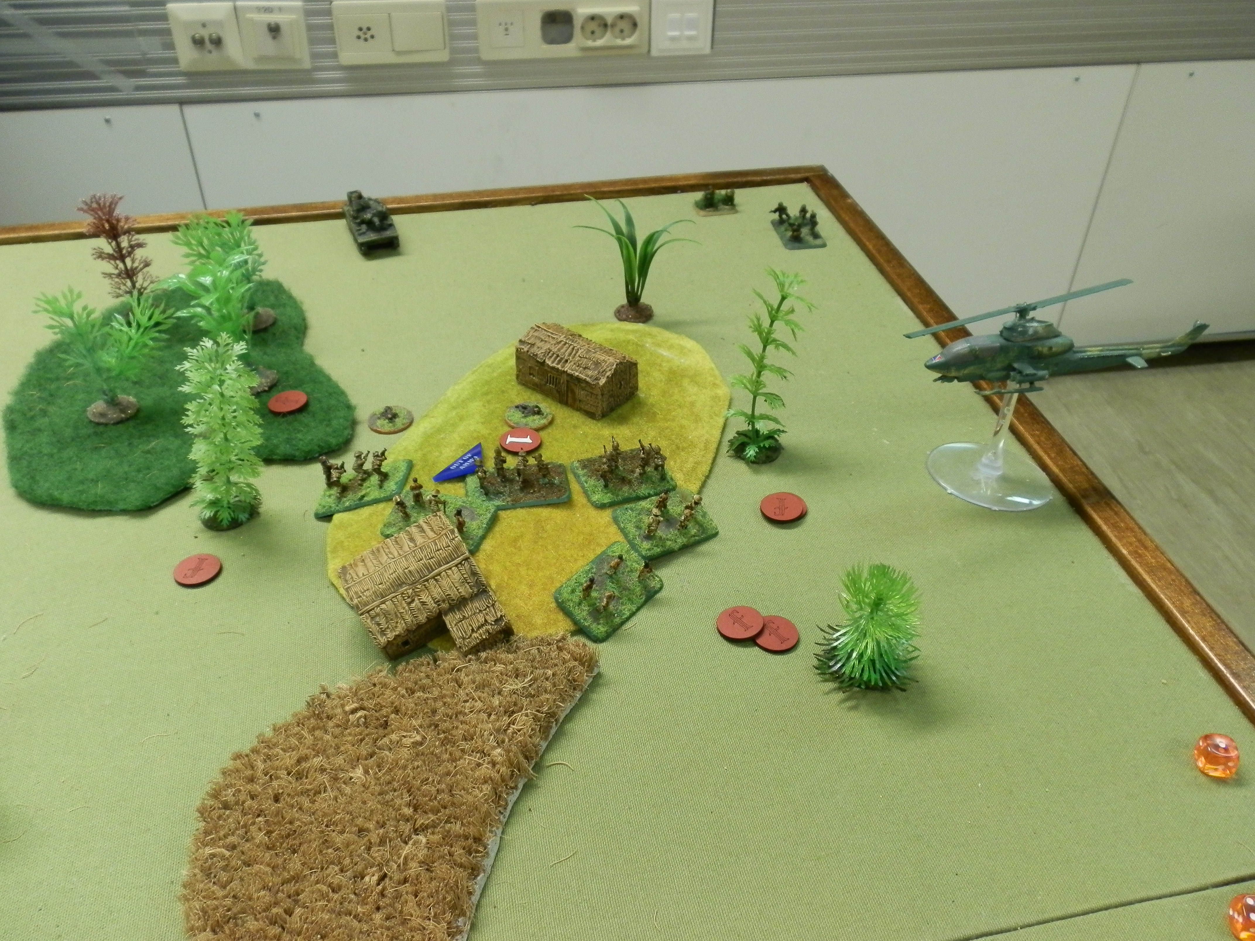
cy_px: 470
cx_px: 628
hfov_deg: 63.4
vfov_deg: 49.7
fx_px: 1015
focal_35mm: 28
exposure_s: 1/30
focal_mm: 5
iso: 200
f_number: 3.1
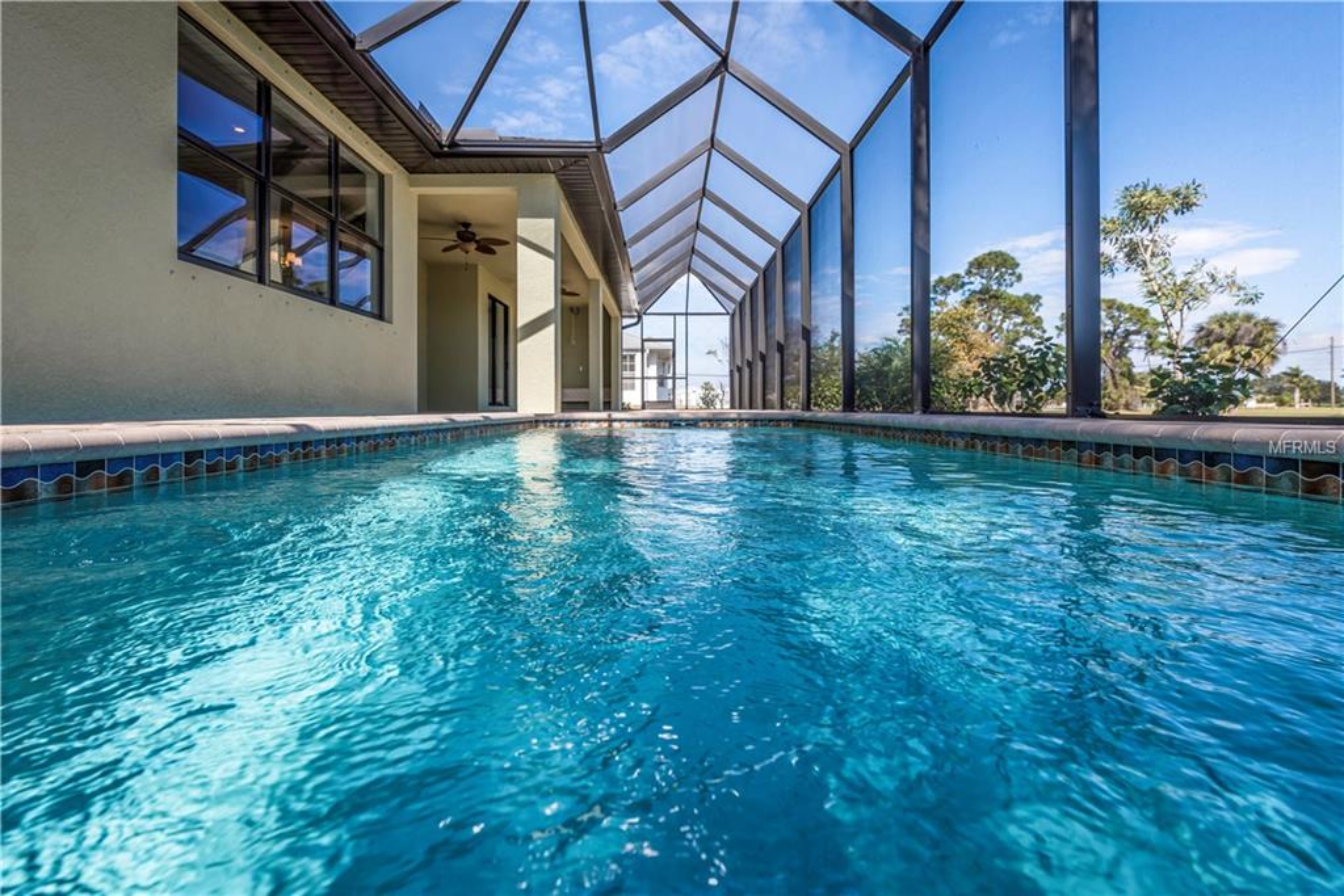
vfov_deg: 77.3
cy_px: 448
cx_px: 672
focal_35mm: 15
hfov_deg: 100.4
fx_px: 560
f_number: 8
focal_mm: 15
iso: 250
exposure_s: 1/250
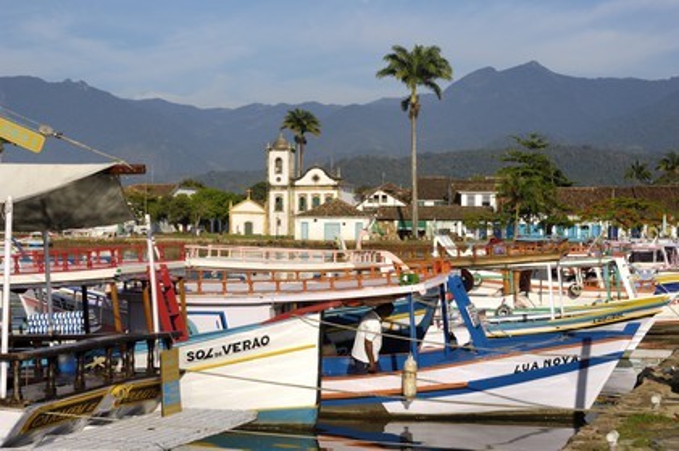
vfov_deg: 18.2
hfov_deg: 27.0
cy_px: 226
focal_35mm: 75
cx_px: 340
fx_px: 1413
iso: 100
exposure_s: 1/160
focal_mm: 50
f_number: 13
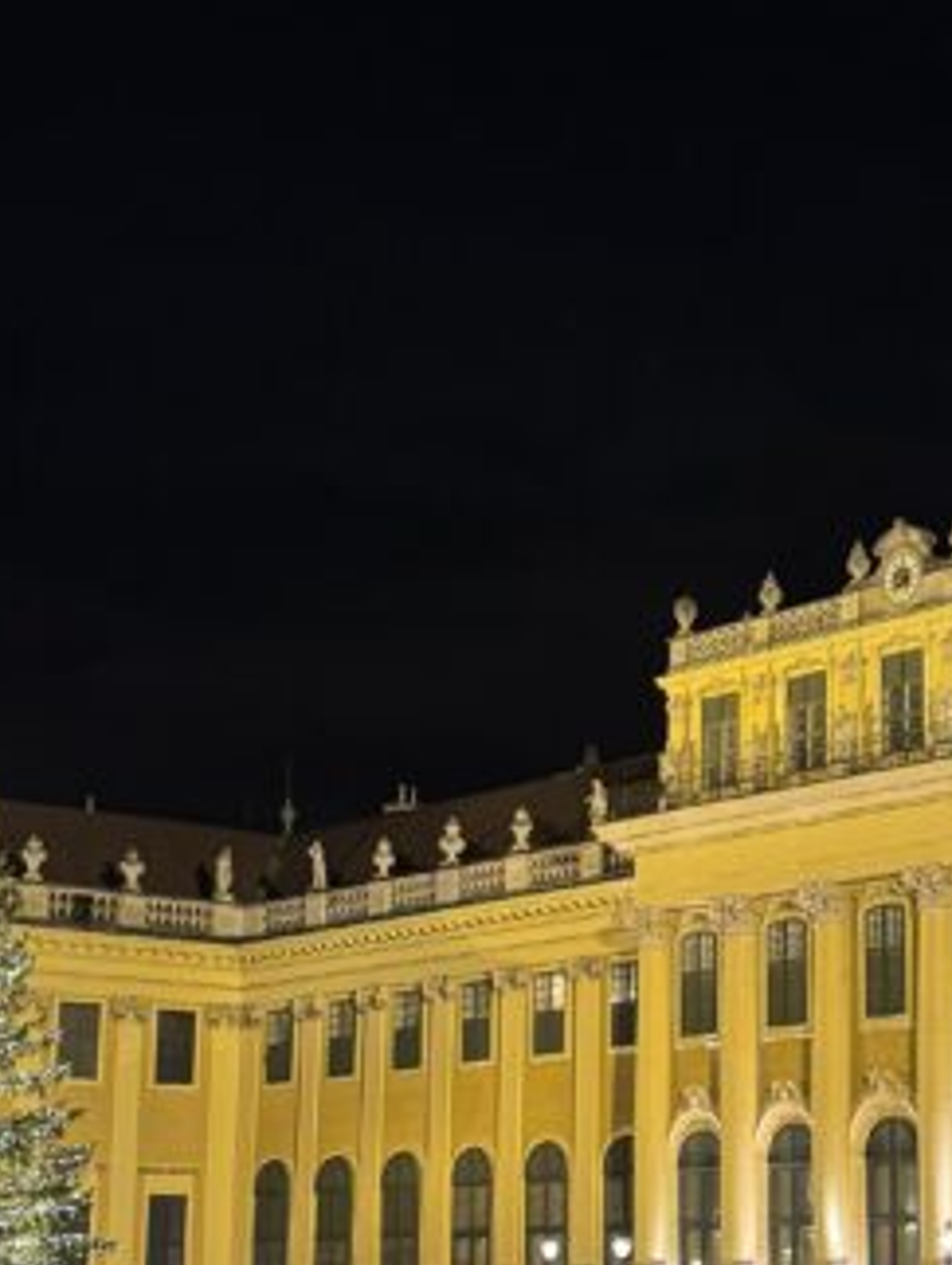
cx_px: 764
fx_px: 2781
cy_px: 830
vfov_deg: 25.5
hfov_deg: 19.2
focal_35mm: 76
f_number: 1.78
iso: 320
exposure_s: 1/50
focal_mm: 6.76
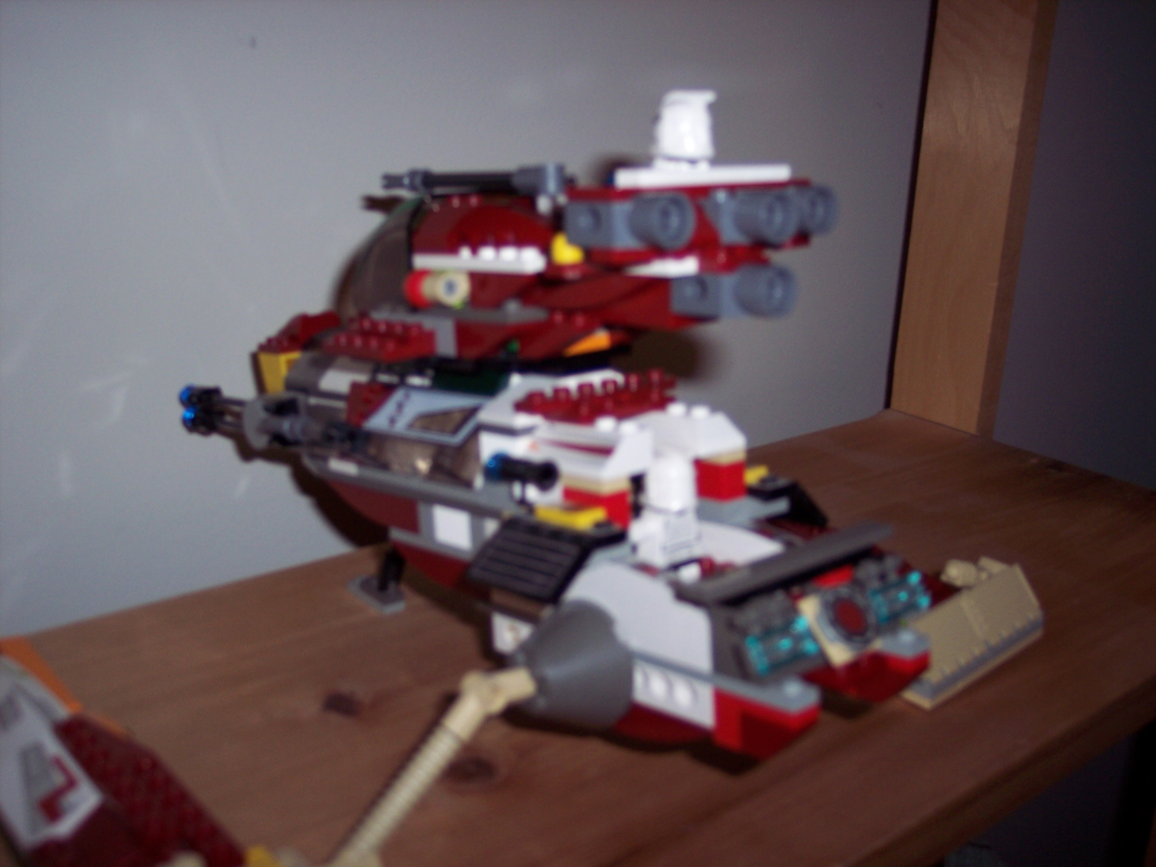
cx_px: 578
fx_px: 1302
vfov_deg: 36.8
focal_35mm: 39
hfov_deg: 47.9
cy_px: 434
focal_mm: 8
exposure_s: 1/60
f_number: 2.8
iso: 100
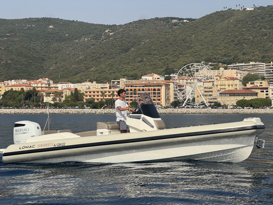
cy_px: 104
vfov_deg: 18.9
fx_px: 615
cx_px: 135
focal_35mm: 78
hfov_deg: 25.0
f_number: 2.8
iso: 25
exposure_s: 1/1357
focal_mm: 9
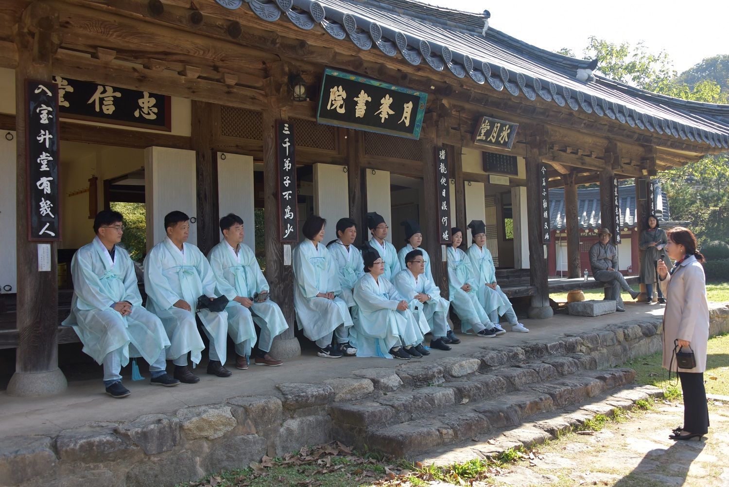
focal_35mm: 32
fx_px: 648
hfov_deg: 58.7
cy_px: 244
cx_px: 364
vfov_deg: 41.1
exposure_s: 1/500
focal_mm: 32
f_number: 6.3
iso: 500
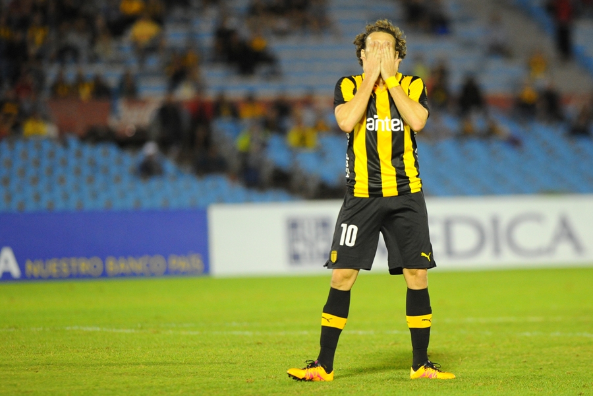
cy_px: 198
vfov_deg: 4.6
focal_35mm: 300
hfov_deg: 6.9
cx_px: 296
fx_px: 4941
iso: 3200
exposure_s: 1/640
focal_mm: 300
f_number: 3.5
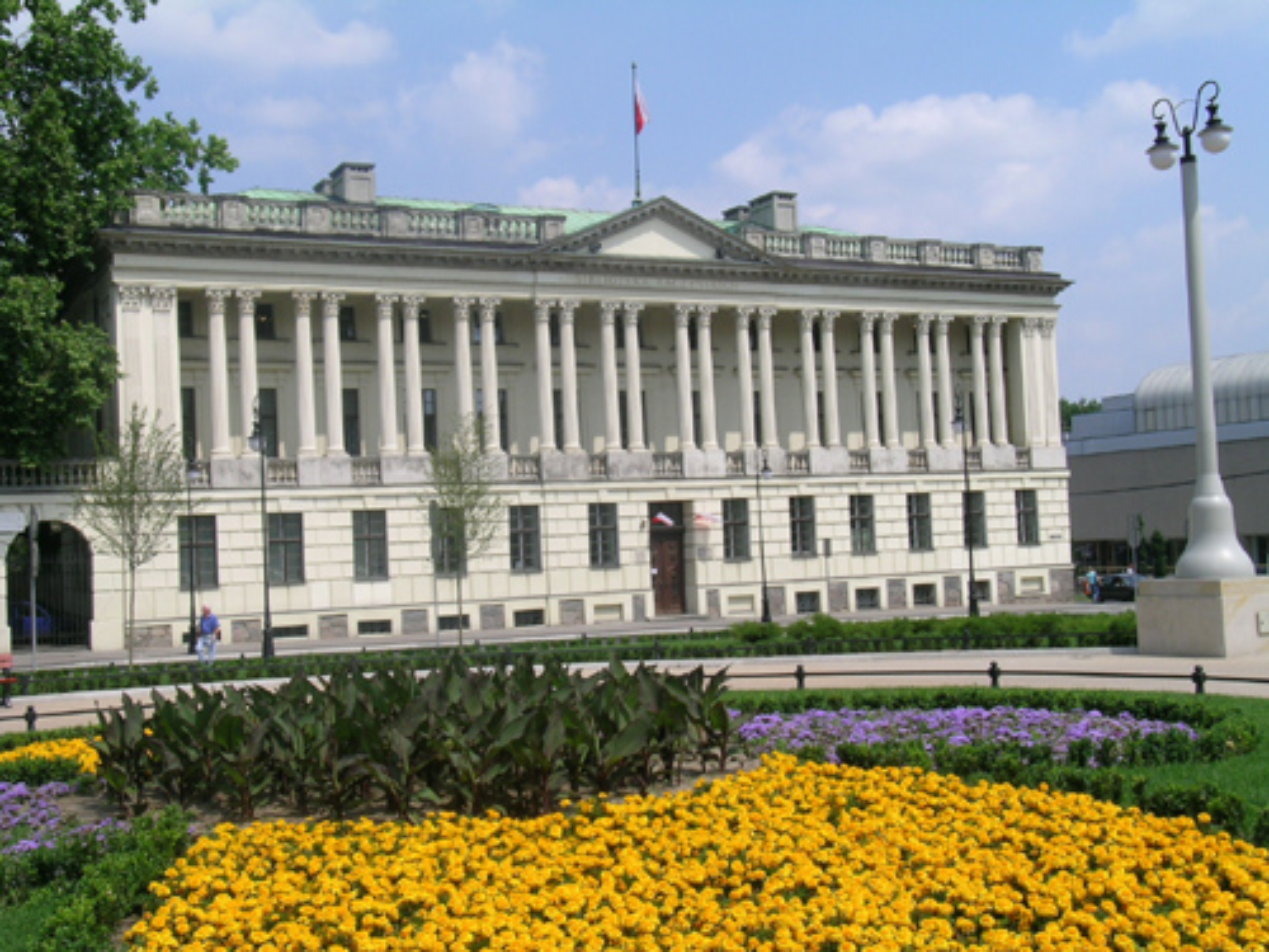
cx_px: 634
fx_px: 1540
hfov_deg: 44.8
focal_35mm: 42
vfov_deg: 34.3
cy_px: 476
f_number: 7.2
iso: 50
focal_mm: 8.7
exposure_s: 1/256
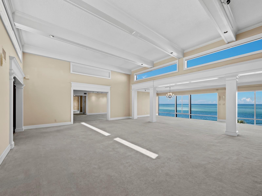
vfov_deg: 85.7
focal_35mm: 14
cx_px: 131
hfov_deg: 102.0
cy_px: 98
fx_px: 106
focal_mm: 7
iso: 320
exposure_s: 1/10
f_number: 13
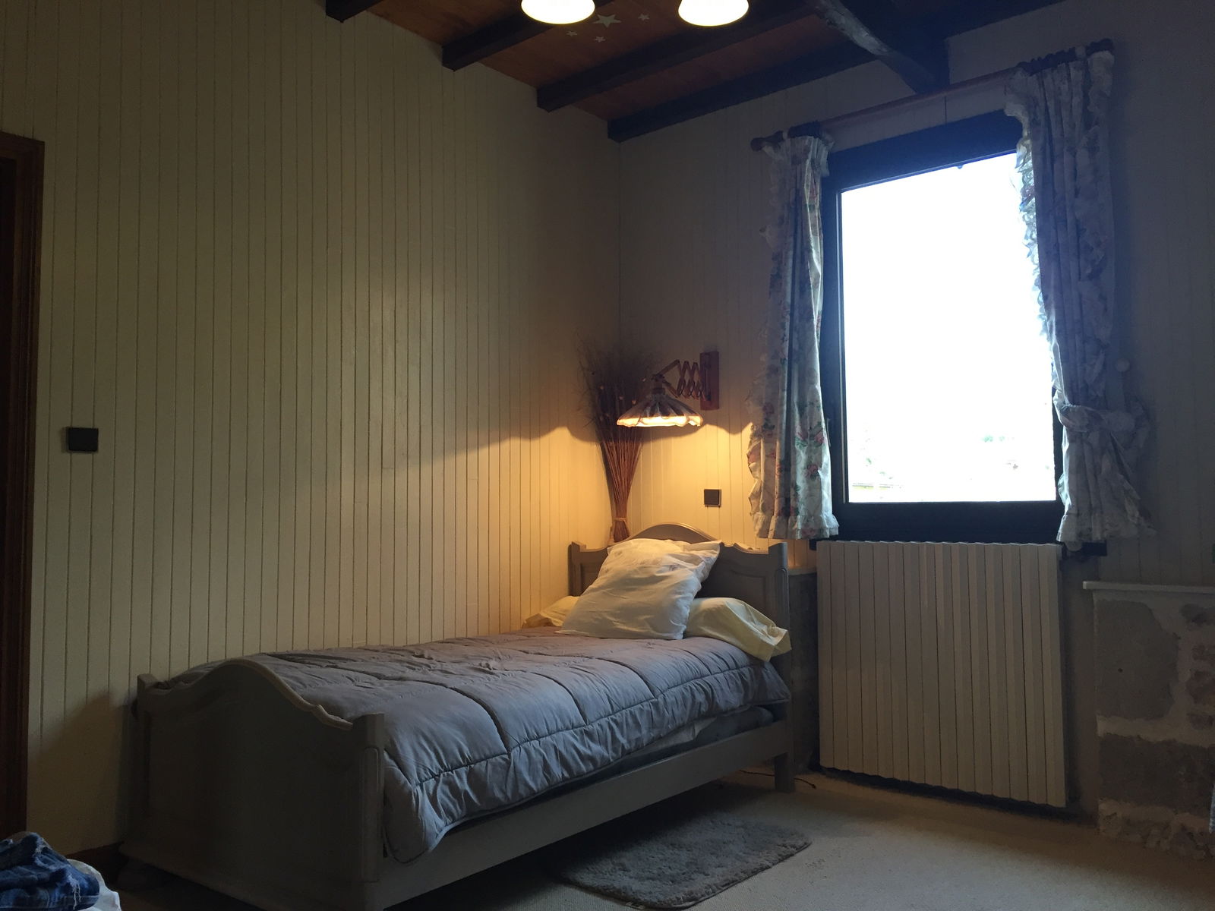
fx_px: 1018
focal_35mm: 29
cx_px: 608
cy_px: 456
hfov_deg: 61.7
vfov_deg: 48.2
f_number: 2.2
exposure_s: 1/33
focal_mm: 4.15
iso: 64
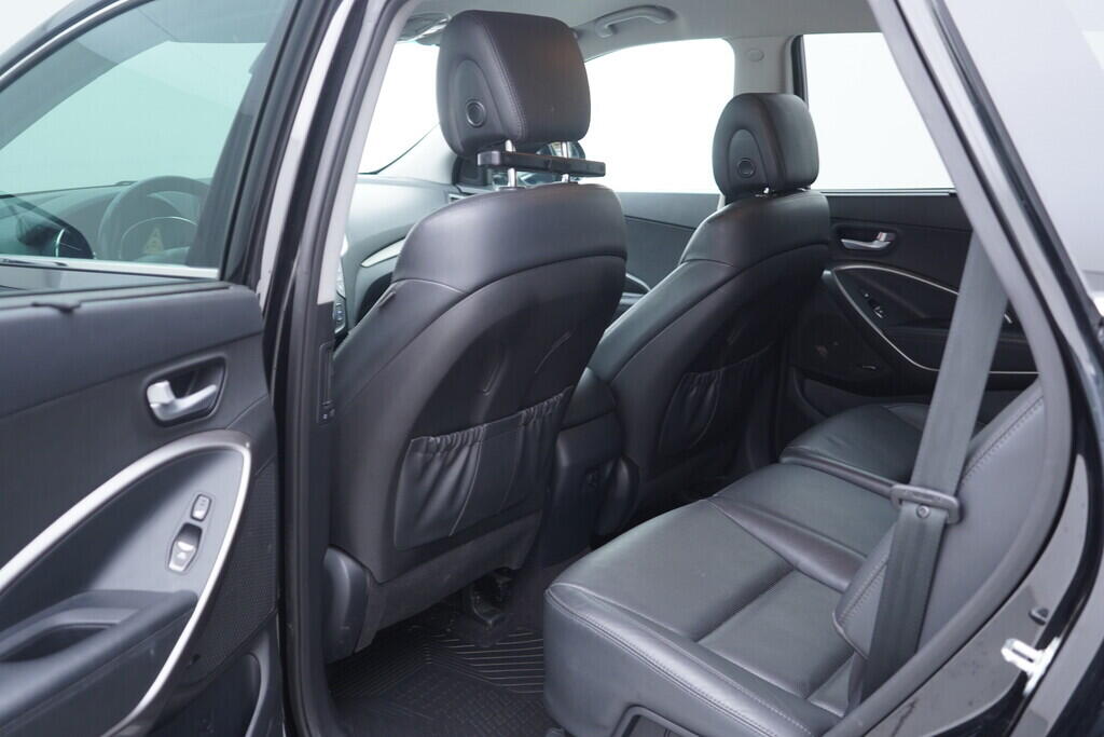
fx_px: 1104
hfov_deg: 53.1
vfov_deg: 36.9
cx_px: 552
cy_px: 368
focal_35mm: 36
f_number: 2.8
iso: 400
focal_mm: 24
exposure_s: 1/40
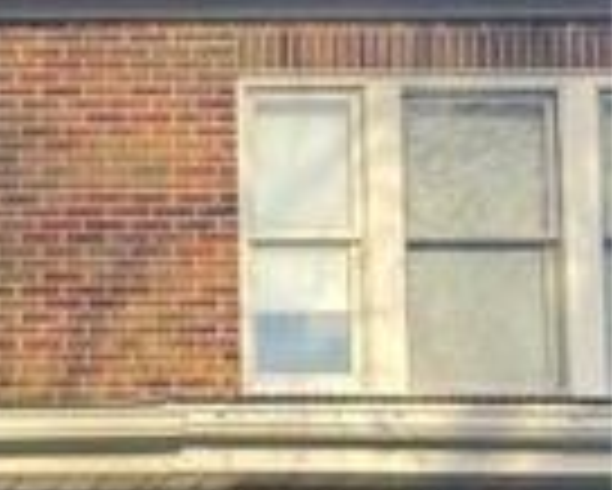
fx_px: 2084
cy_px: 802
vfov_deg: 12.5
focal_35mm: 115
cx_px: -508
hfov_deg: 14.6
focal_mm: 6.76
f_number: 1.78
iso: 80
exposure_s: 1/438
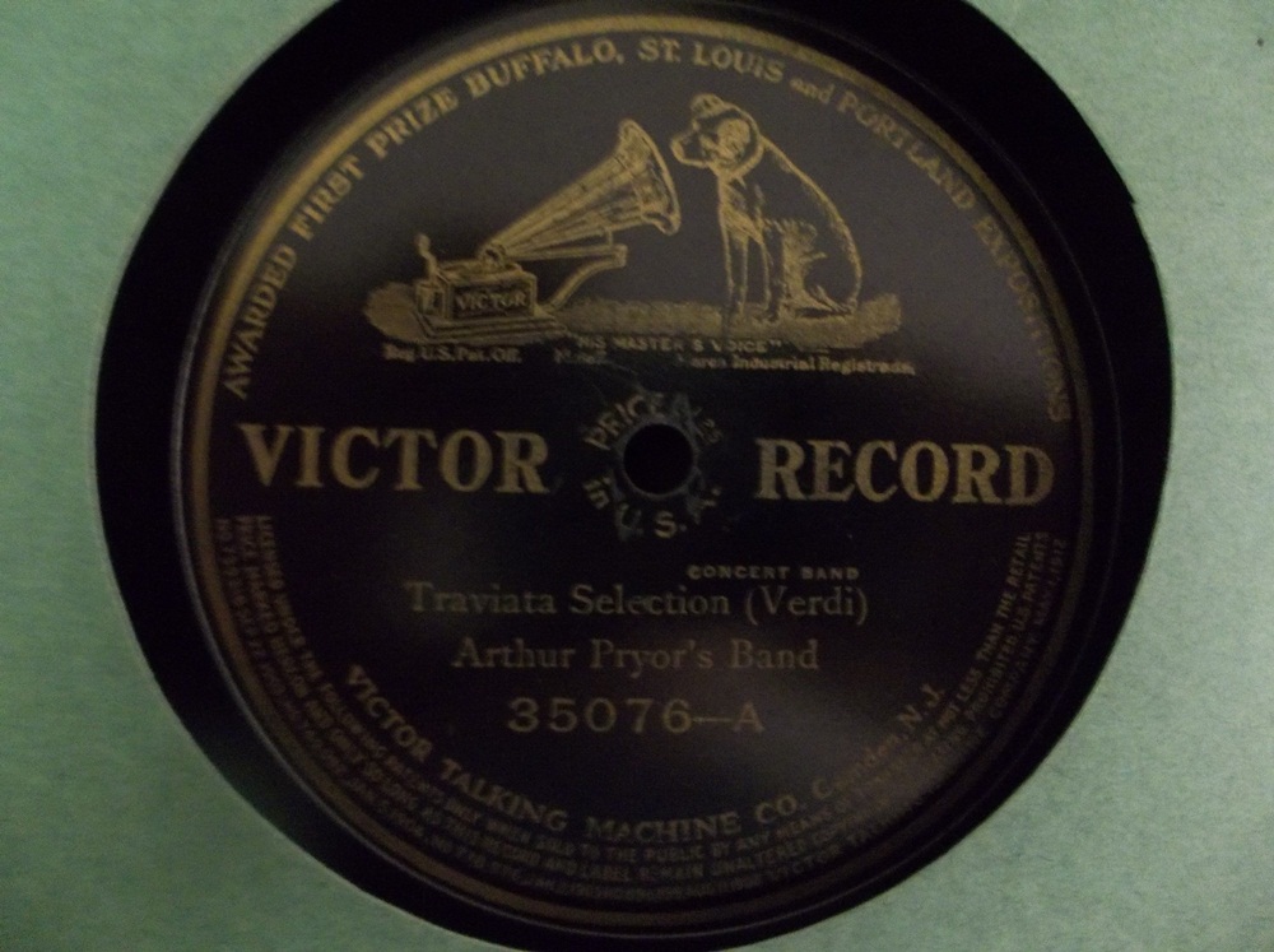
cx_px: 637
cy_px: 476
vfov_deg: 51.2
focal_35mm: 27
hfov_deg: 65.4
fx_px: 992
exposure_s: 1/8
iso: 400
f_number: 3.5
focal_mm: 4.9
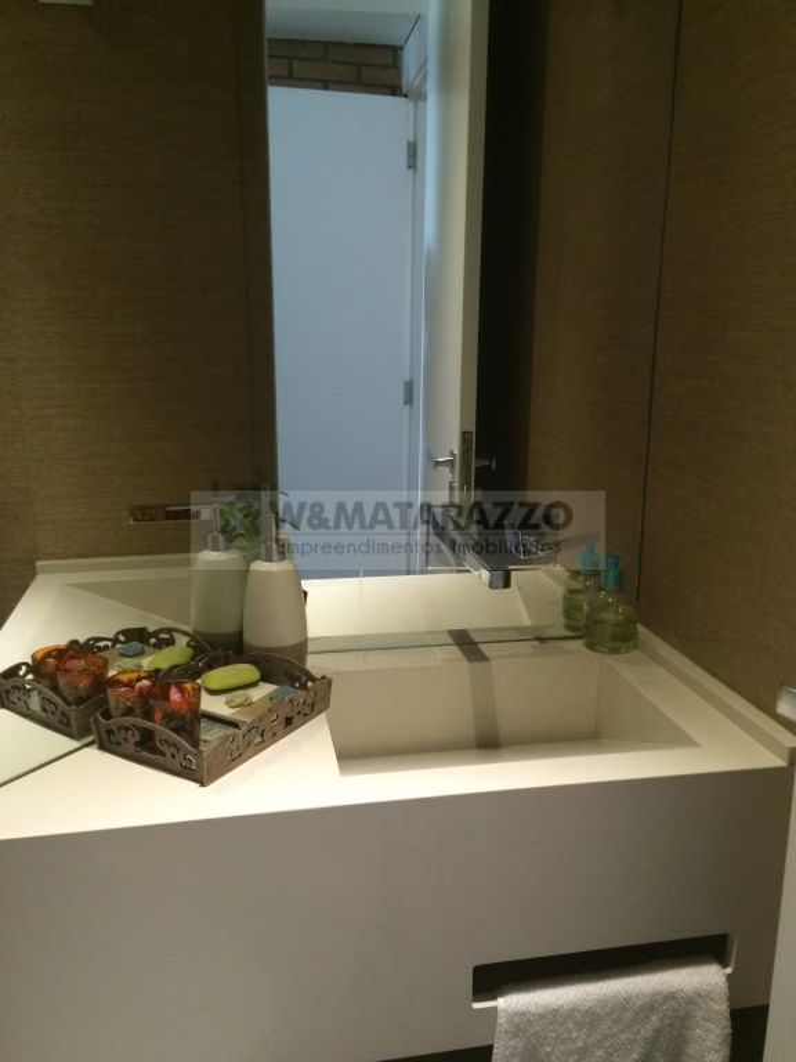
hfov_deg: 48.2
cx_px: 398
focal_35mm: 29
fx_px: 889
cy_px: 531
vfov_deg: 61.7
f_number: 2.2
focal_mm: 4.15
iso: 250
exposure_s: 1/30
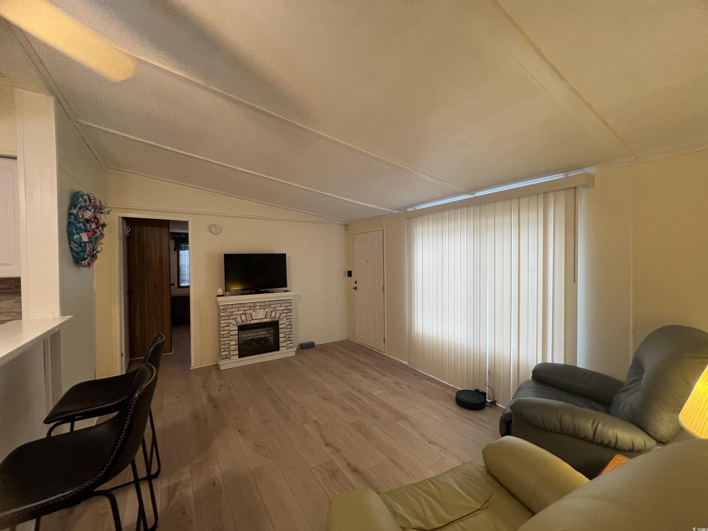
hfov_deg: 106.2
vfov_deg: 89.9
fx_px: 266
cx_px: 354
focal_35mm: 13
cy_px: 266
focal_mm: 1.57
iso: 250
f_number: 1.8
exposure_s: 1/120
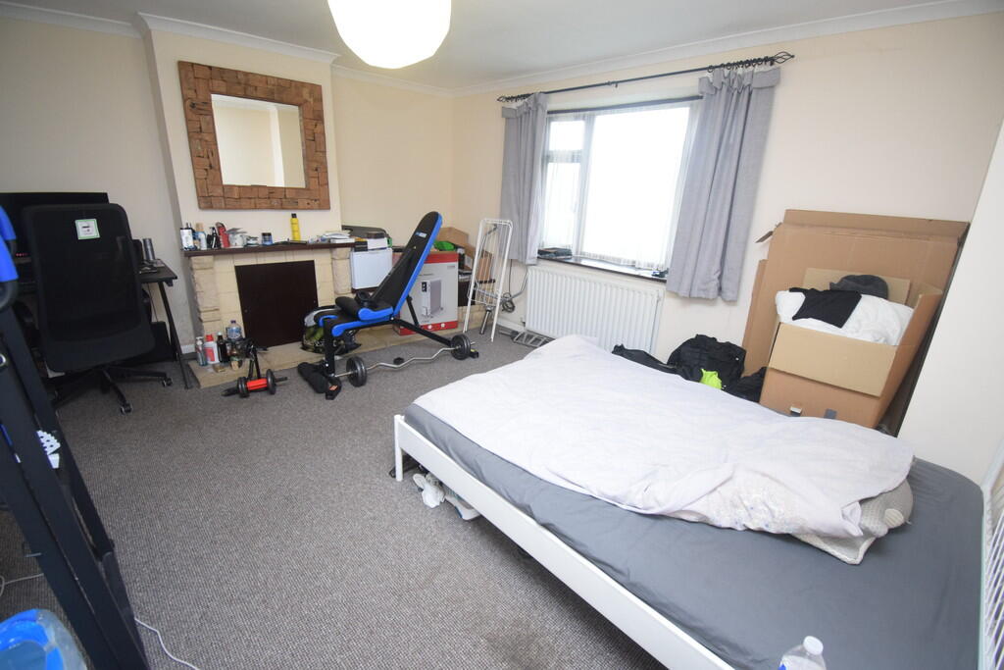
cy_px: 335
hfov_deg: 100.4
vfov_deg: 77.3
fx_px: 418
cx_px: 502
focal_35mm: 15
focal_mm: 10
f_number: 4.5
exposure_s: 1/60
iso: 2000
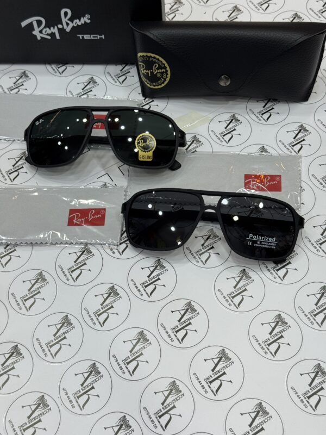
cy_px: 218
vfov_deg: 39.7
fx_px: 603
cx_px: 163
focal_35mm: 48
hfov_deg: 30.3
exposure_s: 1/123
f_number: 1.78
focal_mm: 6.76
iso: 50
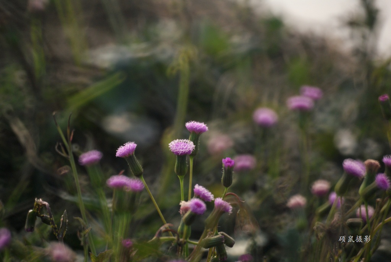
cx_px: 196
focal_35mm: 750
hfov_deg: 2.7
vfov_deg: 1.8
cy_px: 131
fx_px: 8154
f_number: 8
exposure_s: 1/1000
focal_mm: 500
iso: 400
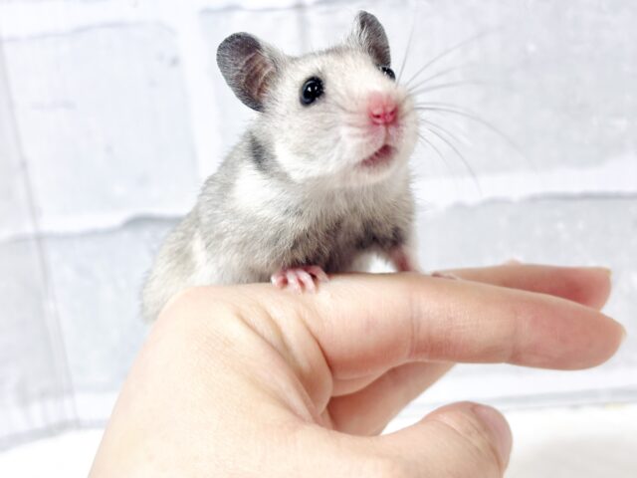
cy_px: 239
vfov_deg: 28.0
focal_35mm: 52
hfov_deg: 36.8
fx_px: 957
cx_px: 318
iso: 50
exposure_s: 1/100
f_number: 1.6
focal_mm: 5.96
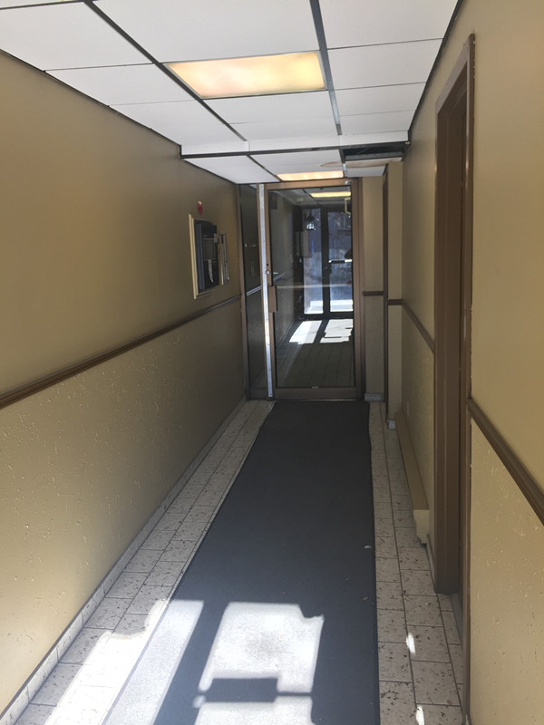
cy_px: 362
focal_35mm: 29
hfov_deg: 48.2
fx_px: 608
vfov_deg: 61.7
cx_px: 272
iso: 40
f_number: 2.2
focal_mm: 4.15
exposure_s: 1/60
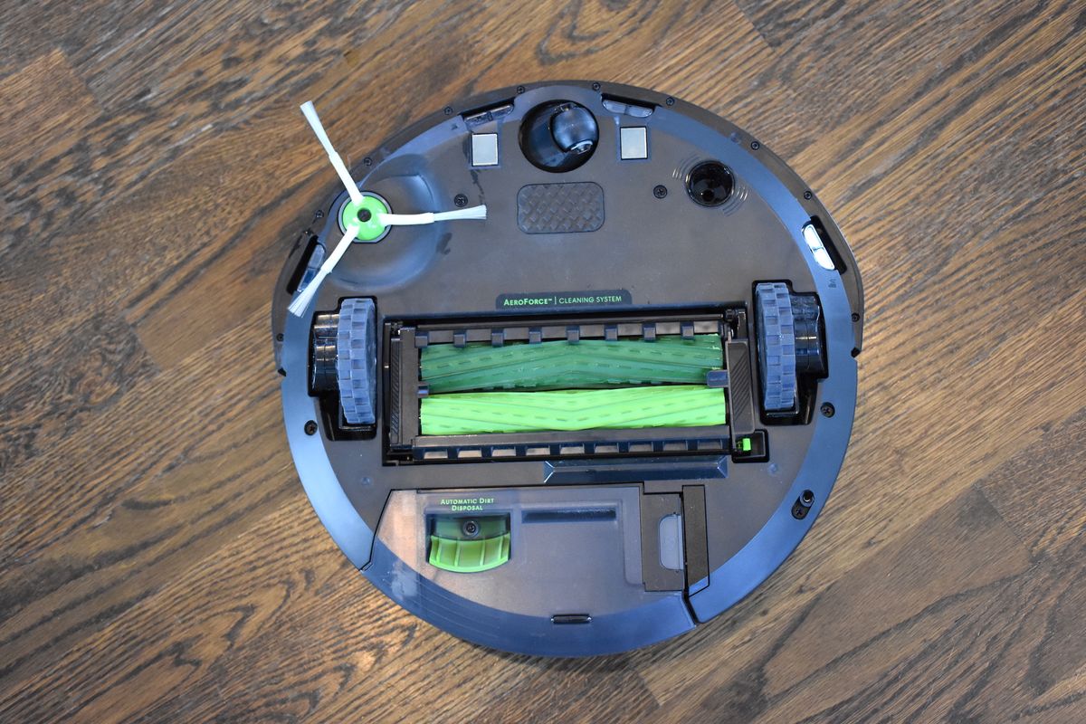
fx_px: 1448
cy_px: 362
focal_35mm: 48
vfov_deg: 28.1
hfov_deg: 41.1
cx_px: 543
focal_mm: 32
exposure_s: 1/60
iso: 2500
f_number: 4
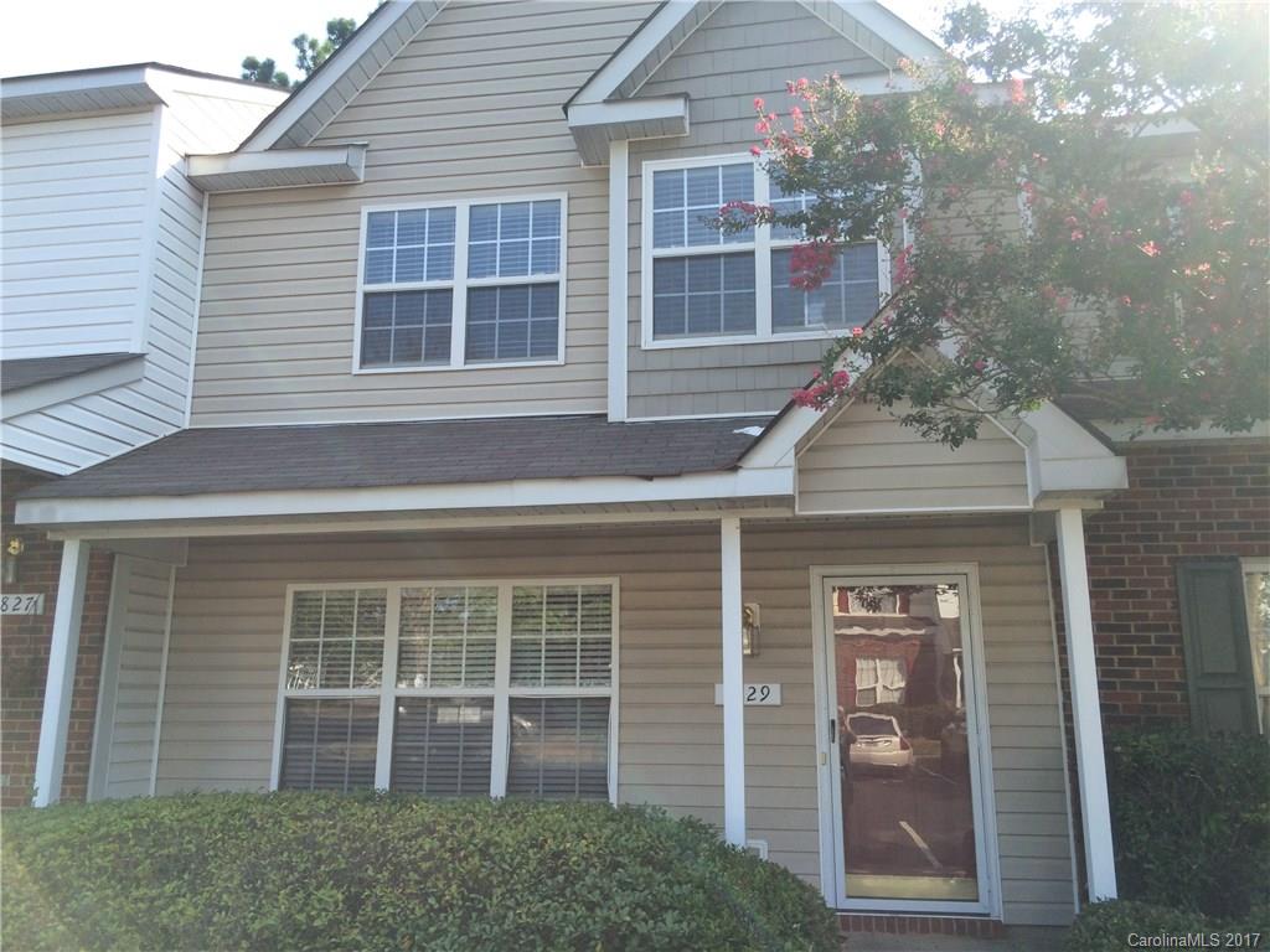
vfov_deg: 48.2
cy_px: 476
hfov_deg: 61.7
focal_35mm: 29
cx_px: 635
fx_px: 1064
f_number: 2.2
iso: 32
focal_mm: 4.15
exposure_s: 1/533
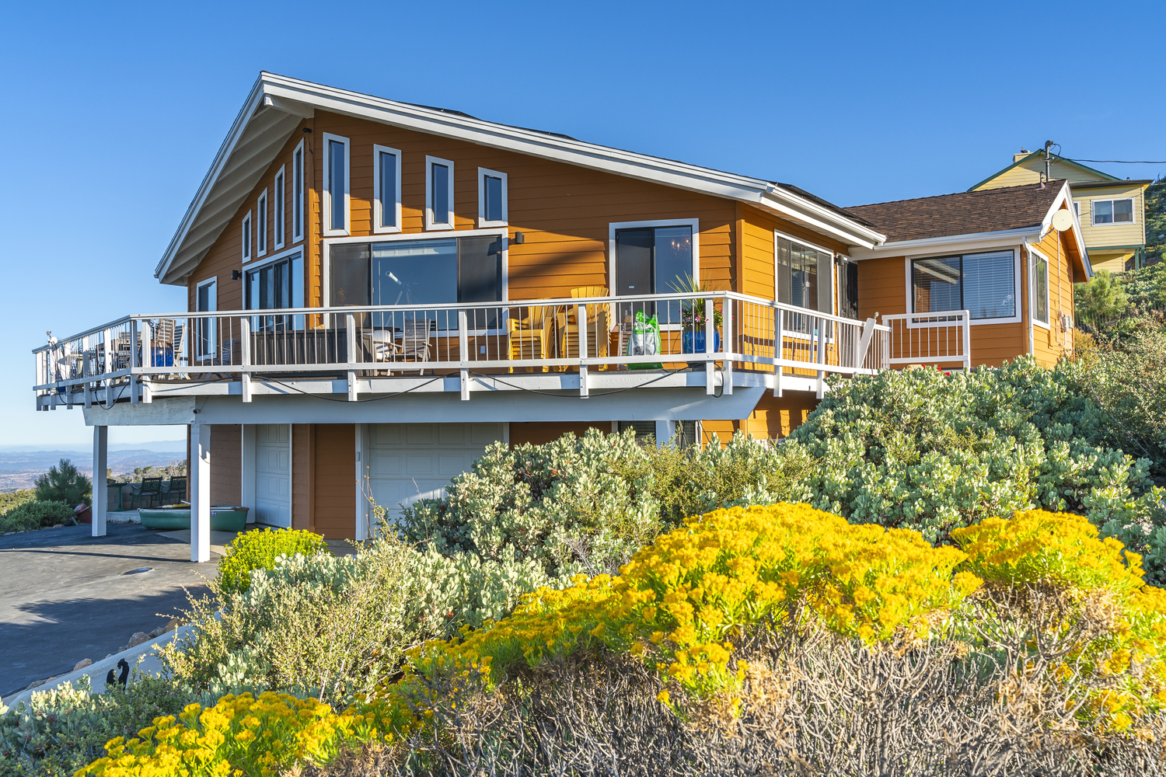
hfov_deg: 58.7
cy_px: 388
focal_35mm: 32
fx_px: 1036
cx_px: 583
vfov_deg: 41.1
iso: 250
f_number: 9
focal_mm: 32
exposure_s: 1/800
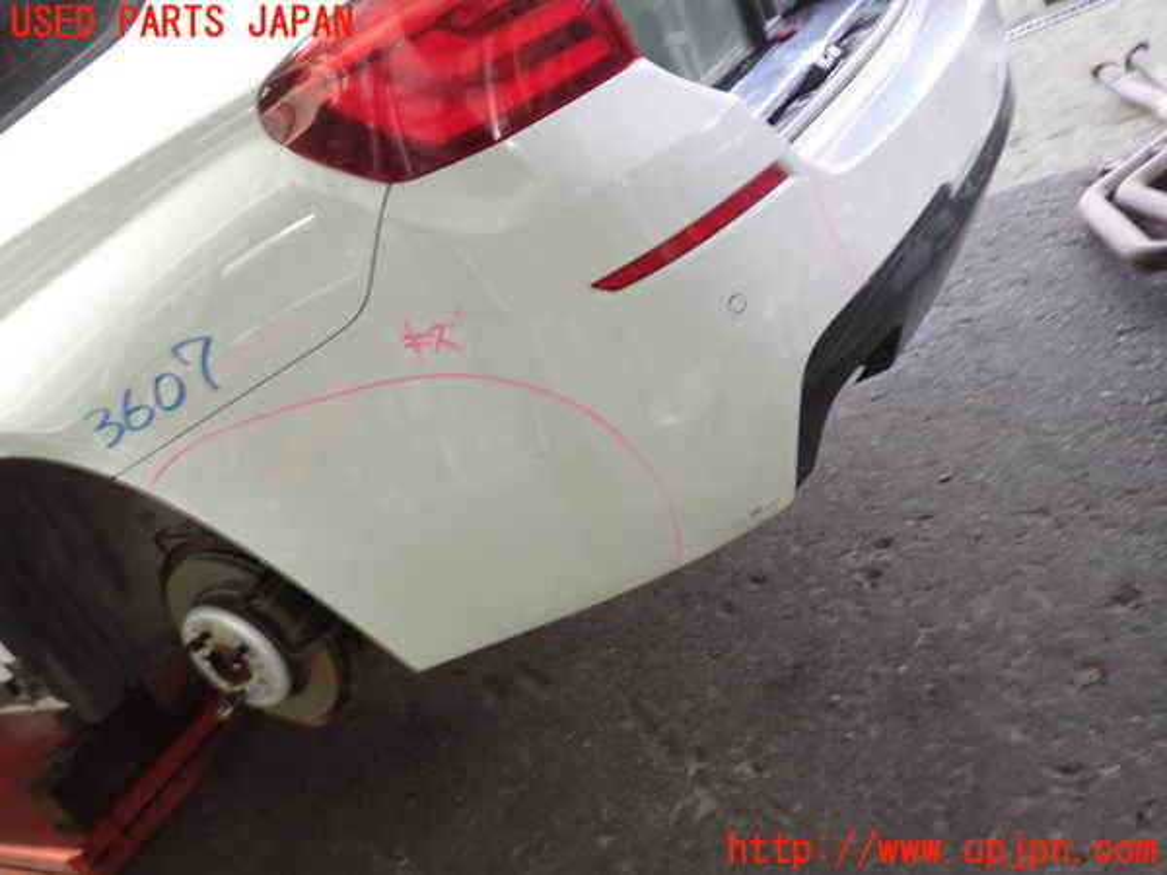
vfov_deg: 46.8
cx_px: 584
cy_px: 438
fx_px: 1011
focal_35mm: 30
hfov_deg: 60.0
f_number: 2.3
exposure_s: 1/13
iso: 800
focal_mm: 5.4
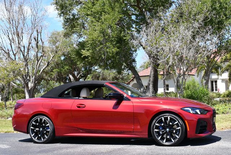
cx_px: 116
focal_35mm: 52
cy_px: 78
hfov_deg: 38.2
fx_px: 334
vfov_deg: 26.0
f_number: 8
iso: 200
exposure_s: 1/250
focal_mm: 26
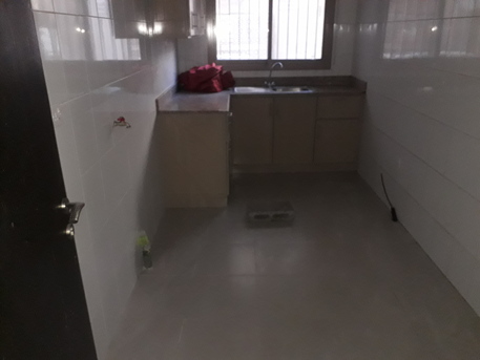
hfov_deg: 65.3
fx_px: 374
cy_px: 180
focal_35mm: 27
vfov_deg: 51.4
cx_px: 240
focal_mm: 3.6
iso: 320
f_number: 1.9
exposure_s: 1/25
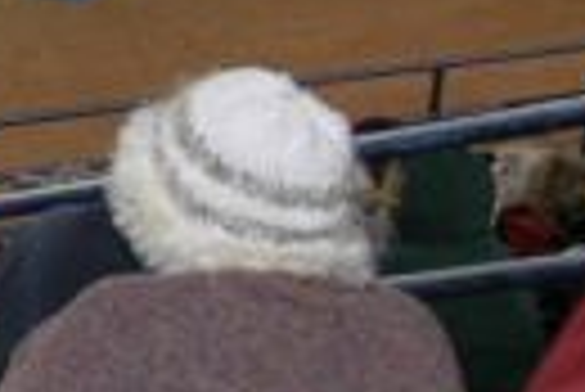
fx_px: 3643
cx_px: -1220
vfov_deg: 5.9
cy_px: -550
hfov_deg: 7.8
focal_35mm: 224
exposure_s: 1/60
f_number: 2.8
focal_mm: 19
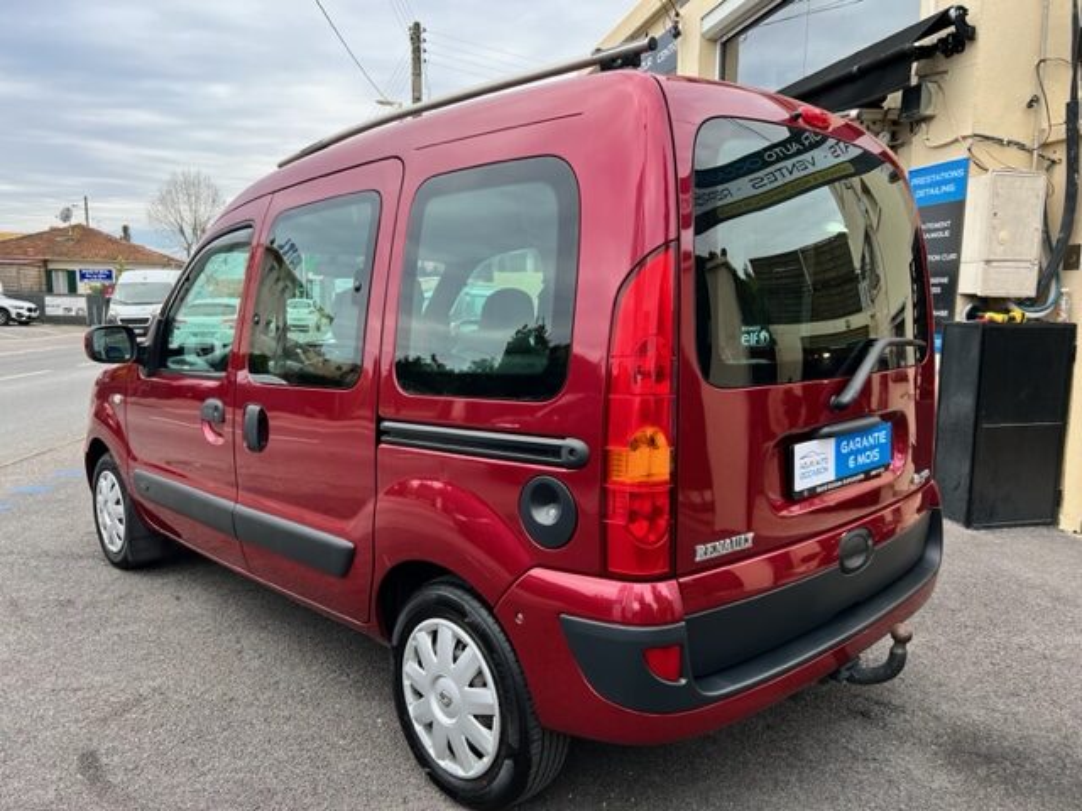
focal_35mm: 26
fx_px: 813
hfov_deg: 67.3
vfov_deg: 53.1
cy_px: 406
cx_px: 541
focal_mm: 5.7
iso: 50
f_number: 1.5
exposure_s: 1/379
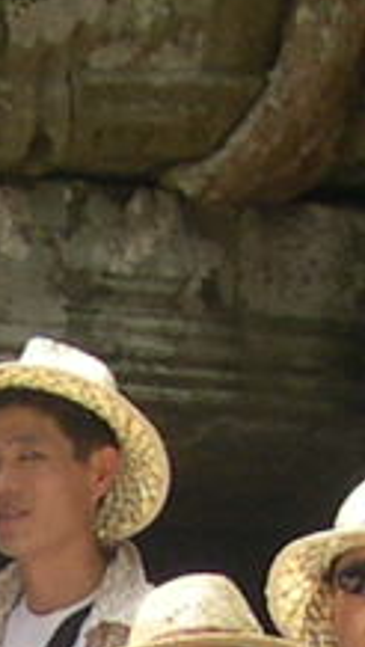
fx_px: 6437
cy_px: 1377
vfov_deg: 5.6
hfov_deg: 3.2
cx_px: -629
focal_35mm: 375
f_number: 3.1
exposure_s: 1/257
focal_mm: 10.1
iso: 100
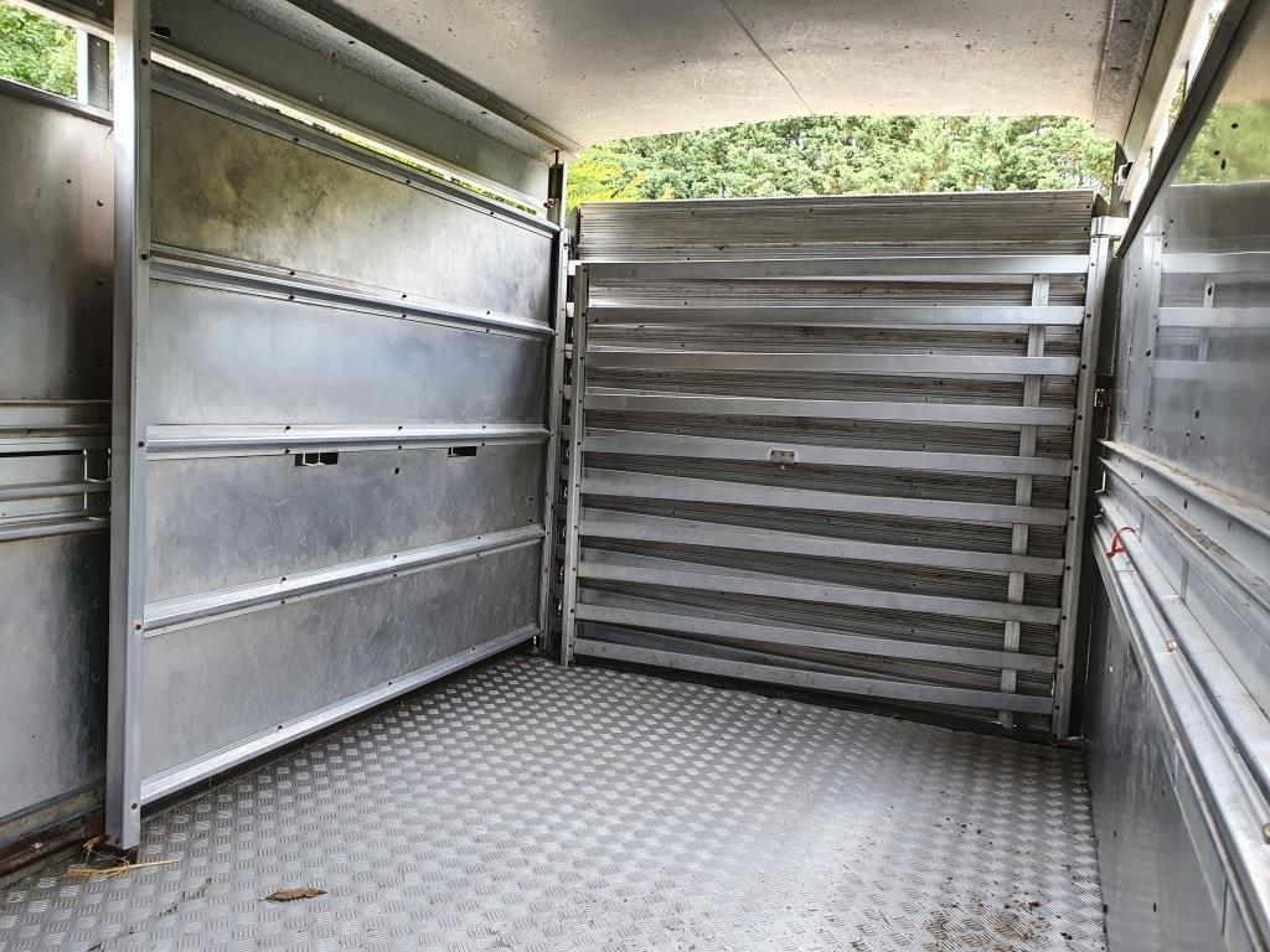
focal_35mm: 26
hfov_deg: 67.3
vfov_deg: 53.1
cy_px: 476
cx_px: 635
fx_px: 954
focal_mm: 4.32
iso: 160
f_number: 2.4
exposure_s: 1/100
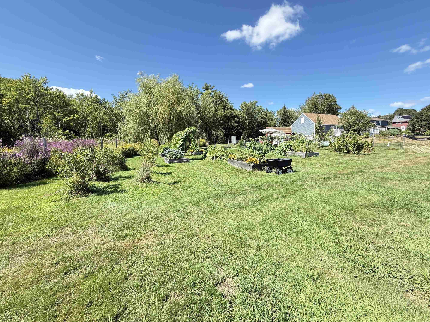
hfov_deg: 98.1
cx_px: 208
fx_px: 186
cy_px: 151
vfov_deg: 81.6
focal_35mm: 15
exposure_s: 1/569
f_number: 2.2
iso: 64
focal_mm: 2.22
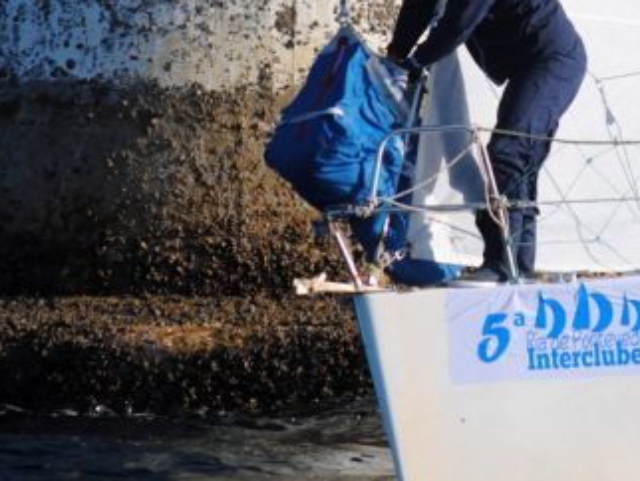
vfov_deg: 4.1
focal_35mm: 366
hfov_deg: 5.4
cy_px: 71
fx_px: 6772
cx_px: 562
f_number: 6.3
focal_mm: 102
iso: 100
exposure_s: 1/640
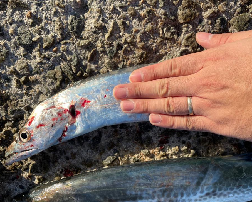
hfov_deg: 62.2
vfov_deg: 51.5
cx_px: 132
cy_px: 103
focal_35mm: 28
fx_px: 209
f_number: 1.6
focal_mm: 4.2
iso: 32
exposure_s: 1/2398
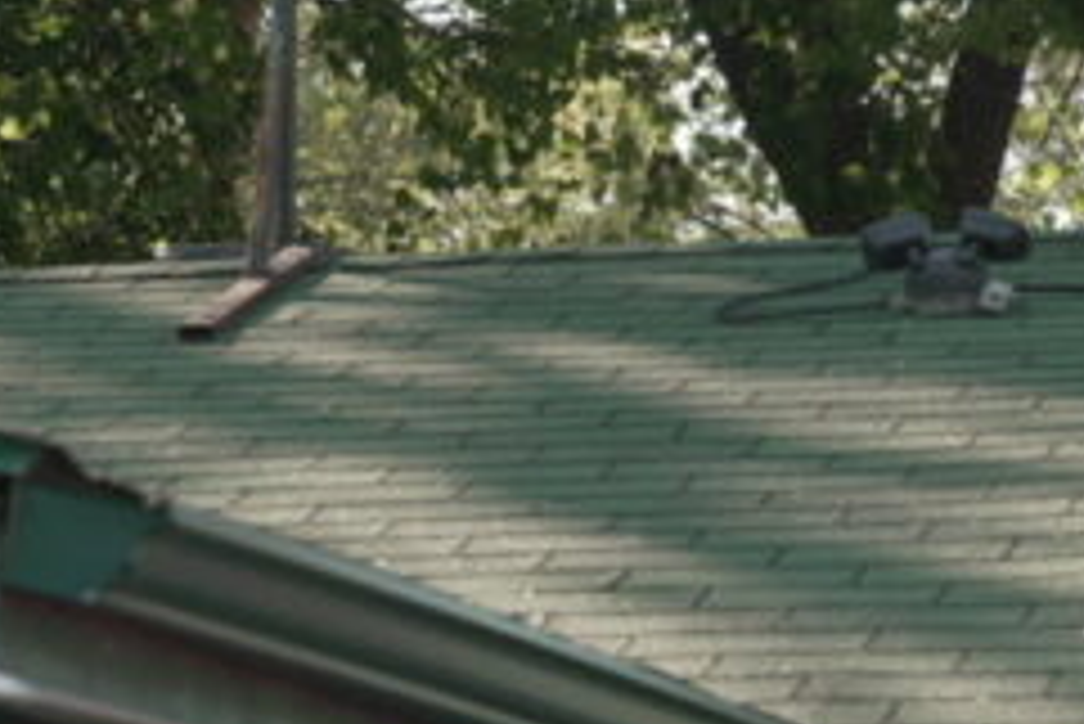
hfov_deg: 6.9
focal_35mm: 298
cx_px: 1048
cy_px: -373
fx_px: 8978
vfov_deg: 4.6
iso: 125
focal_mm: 70
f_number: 5.6
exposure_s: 1/60
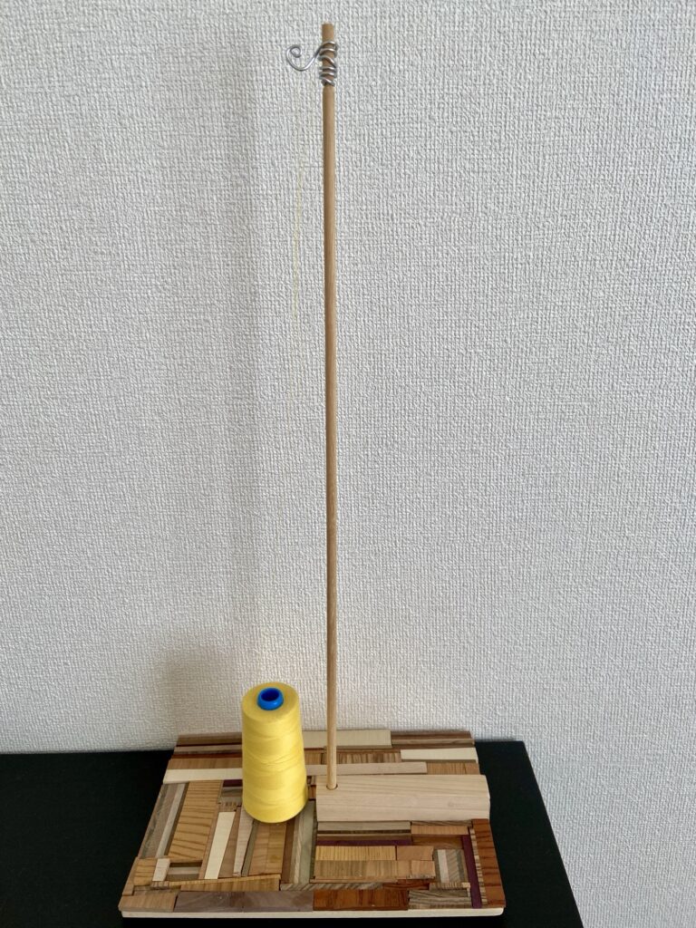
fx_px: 697
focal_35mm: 26
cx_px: 348
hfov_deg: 53.1
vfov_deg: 67.3
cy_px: 464
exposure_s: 1/194
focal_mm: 4.25
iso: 32
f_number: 1.8
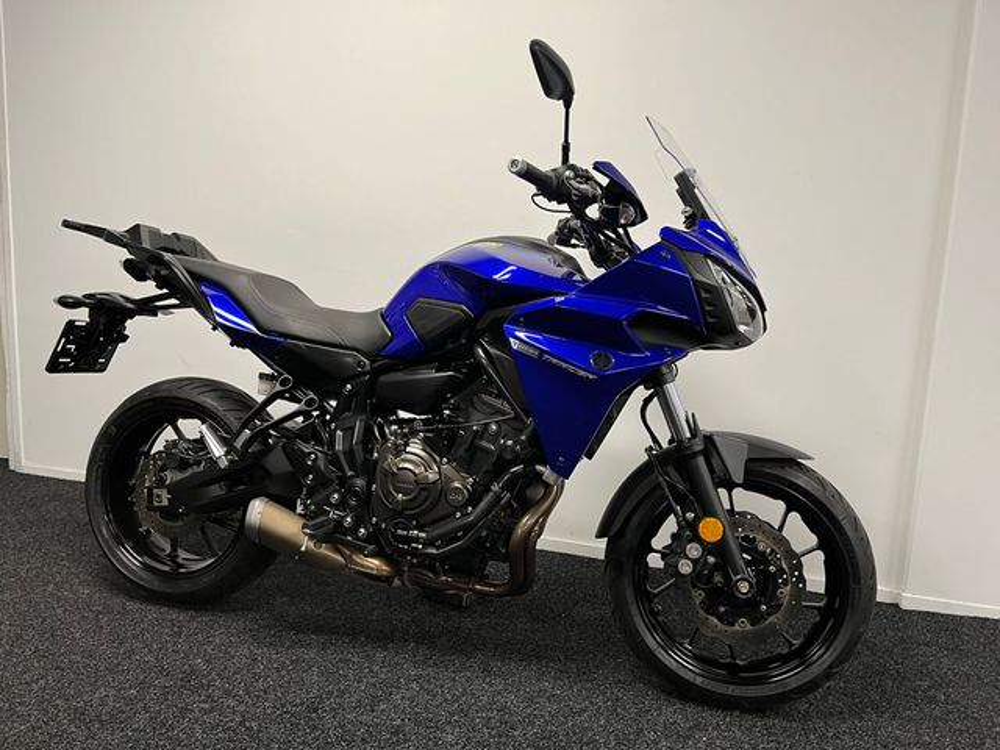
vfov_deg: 53.1
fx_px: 751
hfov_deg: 67.3
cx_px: 500
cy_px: 375
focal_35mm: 26
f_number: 1.6
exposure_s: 1/50
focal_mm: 5.1
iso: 80
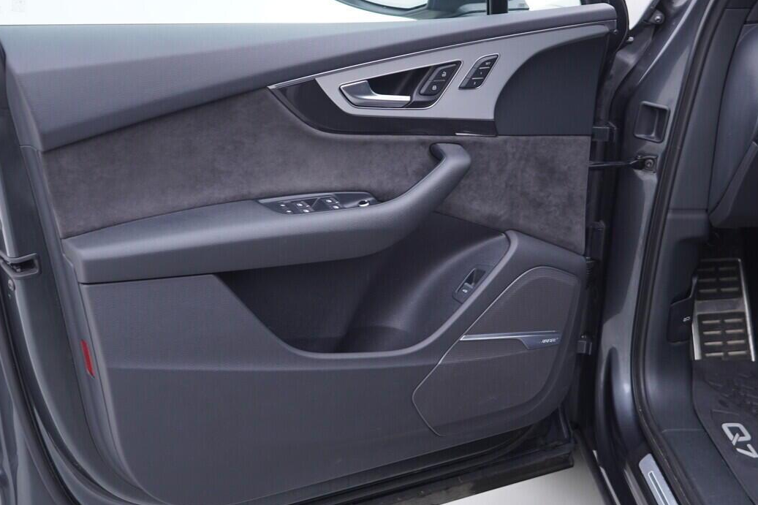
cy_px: 239
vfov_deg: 27.0
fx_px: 1053
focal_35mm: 50
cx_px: 358
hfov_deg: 39.6
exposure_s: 1/40
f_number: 2.8
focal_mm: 24
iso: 125
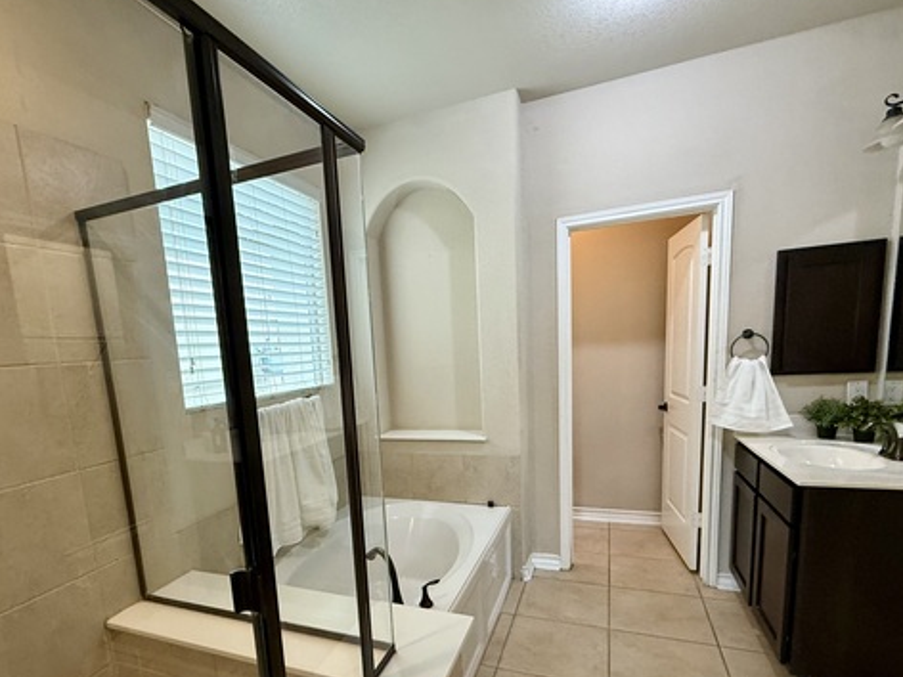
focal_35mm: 19
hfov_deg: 84.3
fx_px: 496
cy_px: 430
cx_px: 398
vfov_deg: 67.4
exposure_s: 1/60
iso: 320
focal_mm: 2.22
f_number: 2.2
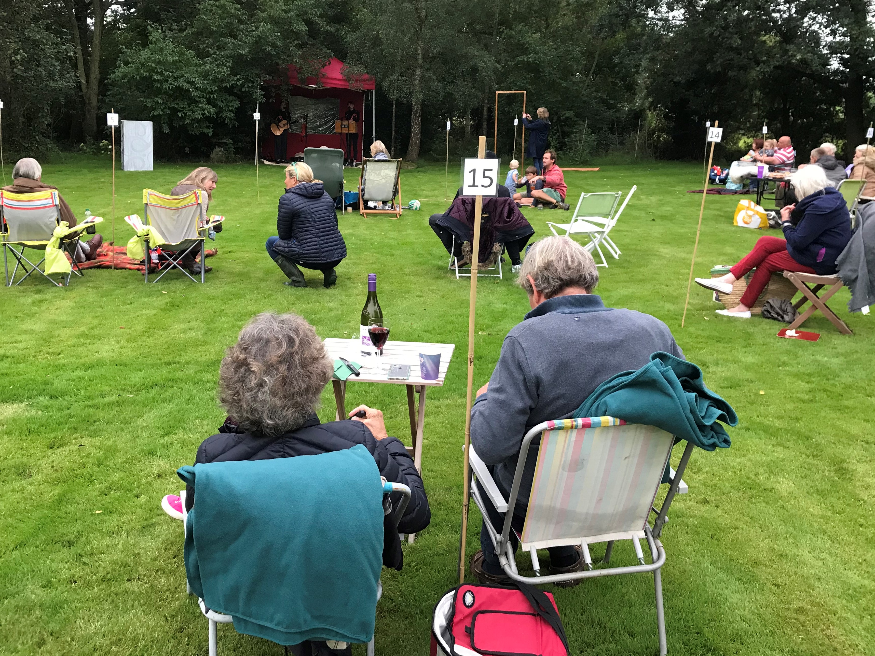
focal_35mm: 28
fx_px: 708
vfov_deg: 49.7
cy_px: 328
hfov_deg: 63.4
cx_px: 438
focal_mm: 3.99
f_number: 1.8
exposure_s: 1/33
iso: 40
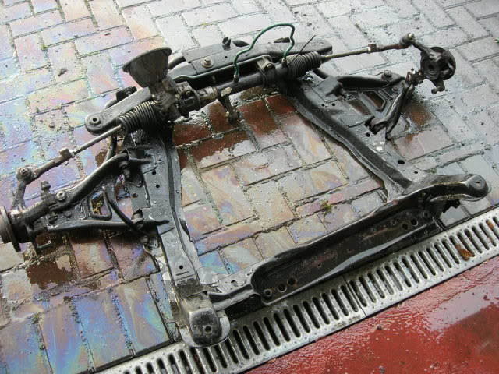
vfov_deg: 37.7
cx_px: 250
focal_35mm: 38
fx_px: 548
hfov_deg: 49.0
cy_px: 187
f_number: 2.8
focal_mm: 7.8
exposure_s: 1/53.1
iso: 64
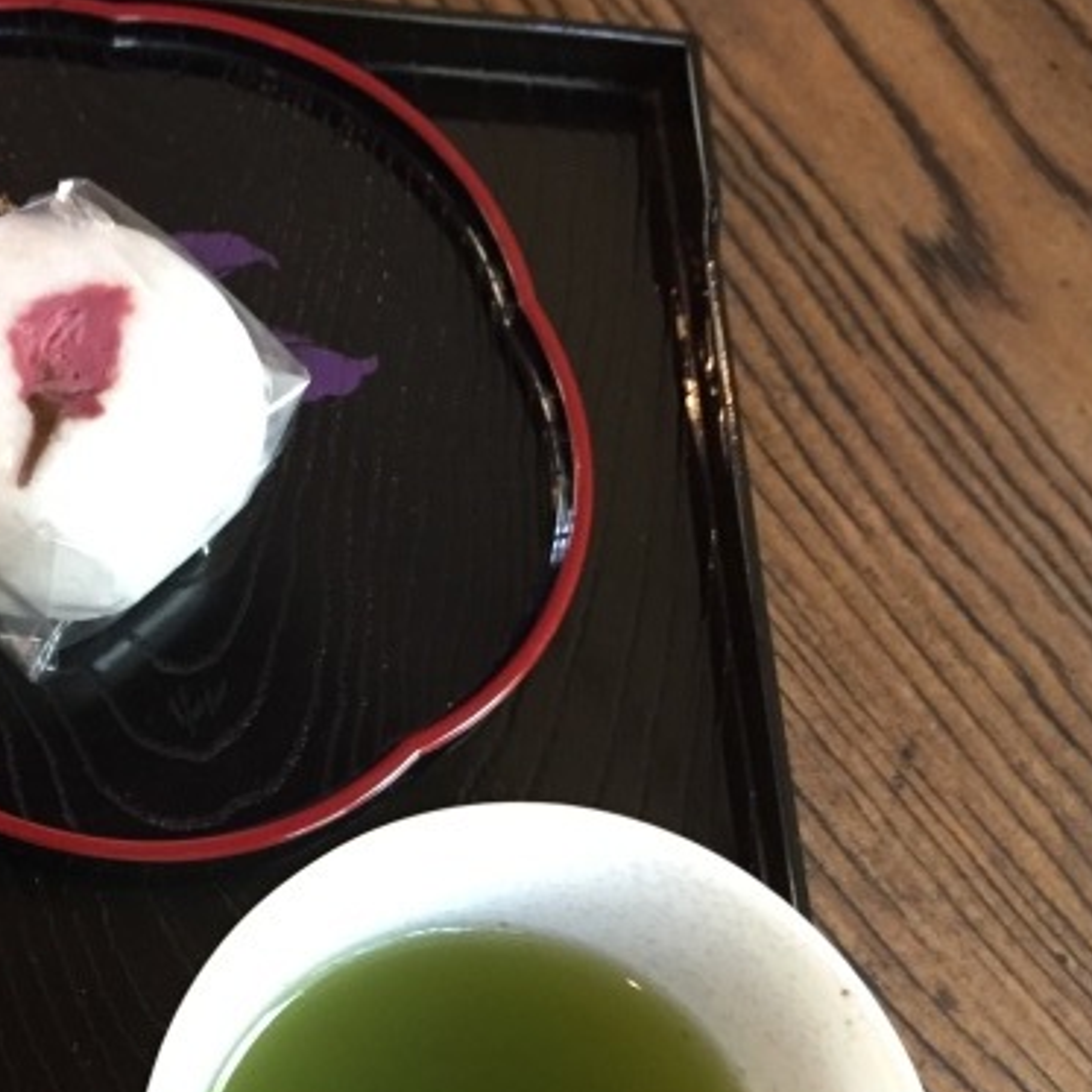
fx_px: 1963
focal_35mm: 55
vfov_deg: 30.0
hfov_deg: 30.6
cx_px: 269
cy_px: 949
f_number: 2.2
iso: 250
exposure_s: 1/24
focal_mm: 4.15
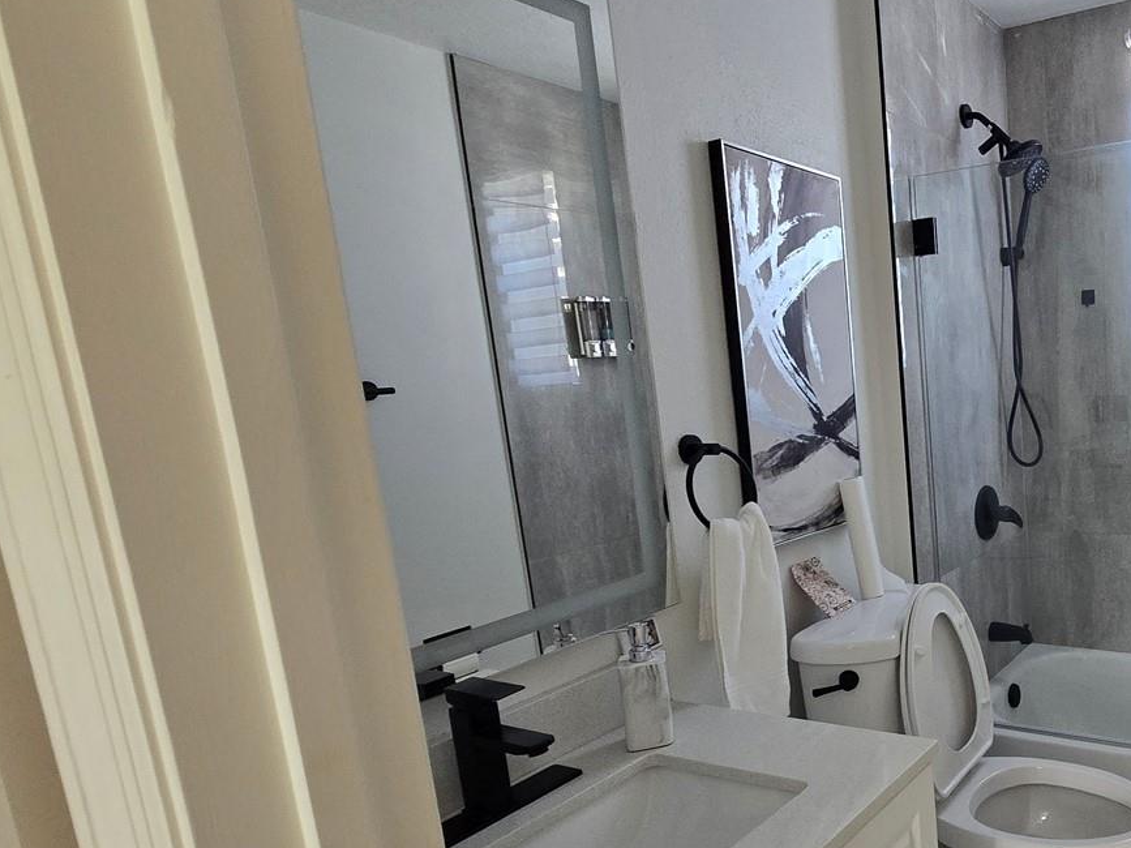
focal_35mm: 24
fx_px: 784
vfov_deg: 56.3
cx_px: 969
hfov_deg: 62.7
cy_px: 515
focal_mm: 2.2
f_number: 2.2
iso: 400
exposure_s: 1/60
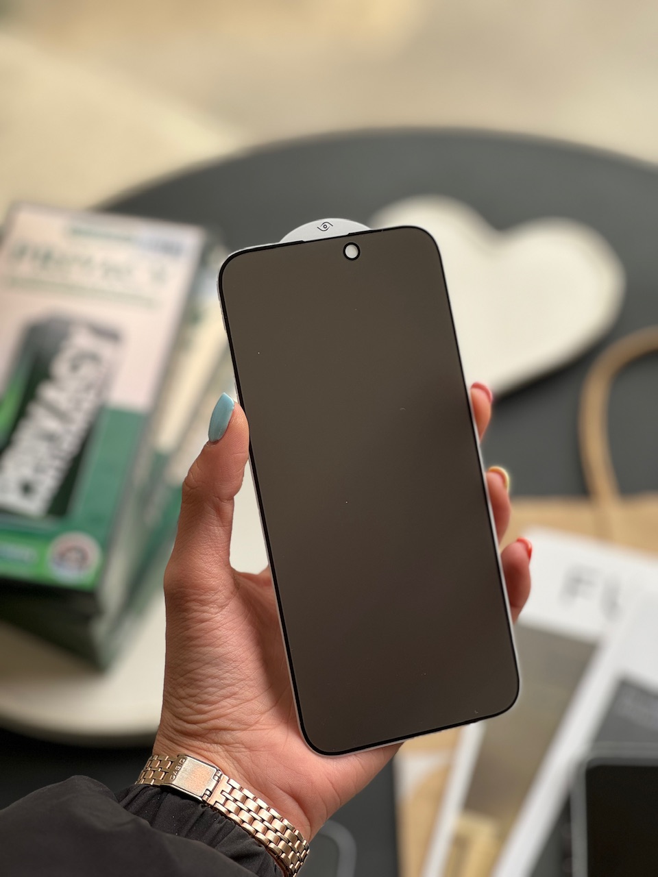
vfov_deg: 25.3
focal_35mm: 77
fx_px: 1952
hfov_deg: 19.1
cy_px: 438
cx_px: 329
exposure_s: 1/99
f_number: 2.8
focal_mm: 9
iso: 40
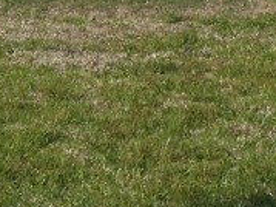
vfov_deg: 8.2
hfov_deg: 11.9
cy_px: -292
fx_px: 1323
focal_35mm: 166
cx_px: 163
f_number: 4
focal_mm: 5.2
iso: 80
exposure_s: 1/640
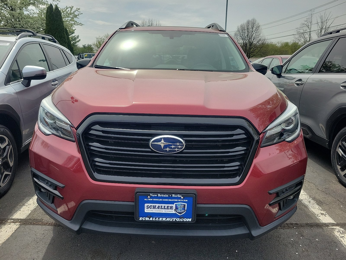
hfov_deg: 67.3
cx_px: 173
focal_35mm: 26
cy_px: 130
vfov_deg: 53.1
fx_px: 260
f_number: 1.8
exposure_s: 1/1667
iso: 50
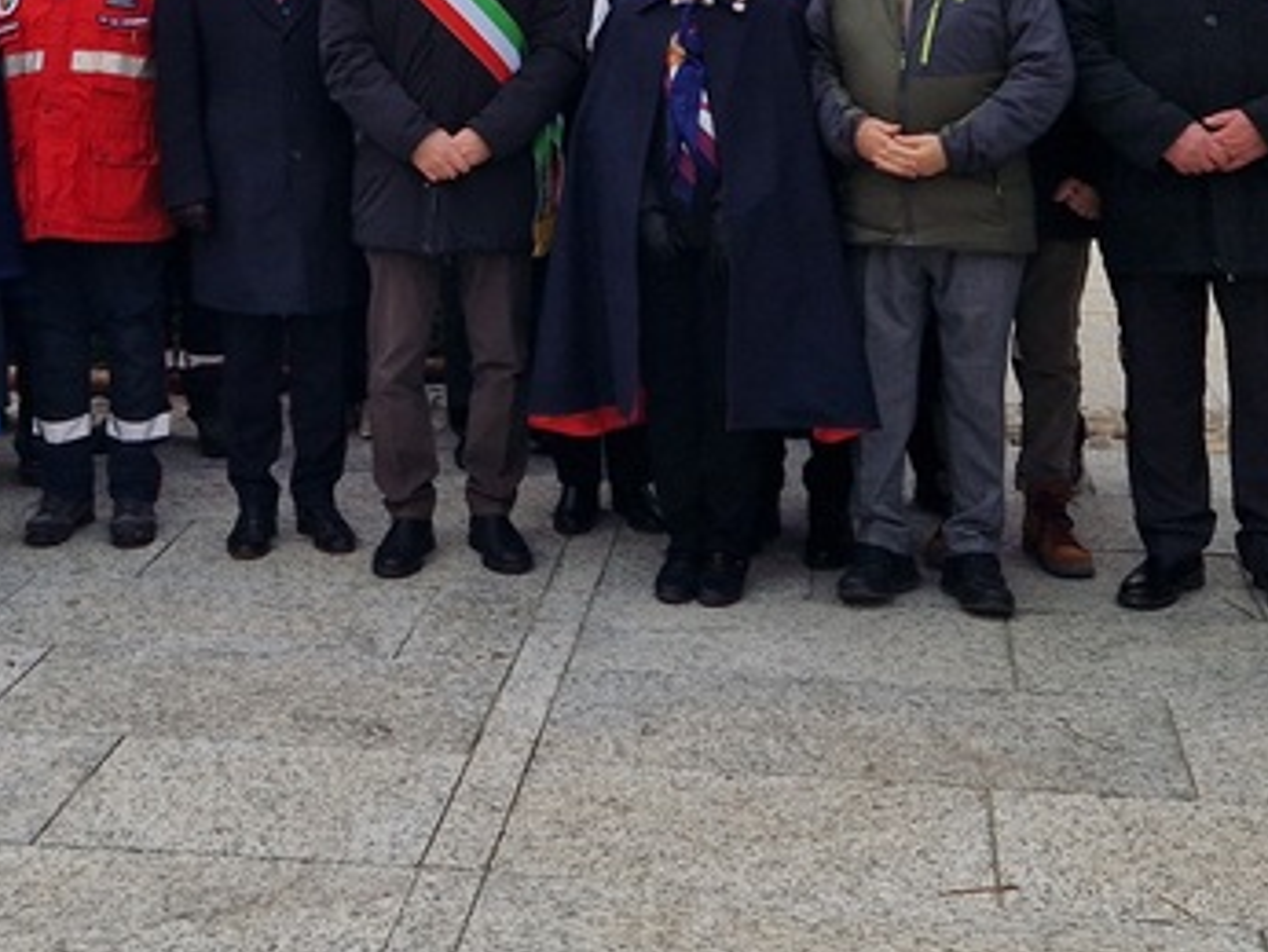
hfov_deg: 28.0
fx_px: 2493
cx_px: 271
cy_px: -154
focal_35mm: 68
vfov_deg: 20.4
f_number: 1.8
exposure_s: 1/1244
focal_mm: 5.4
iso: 50
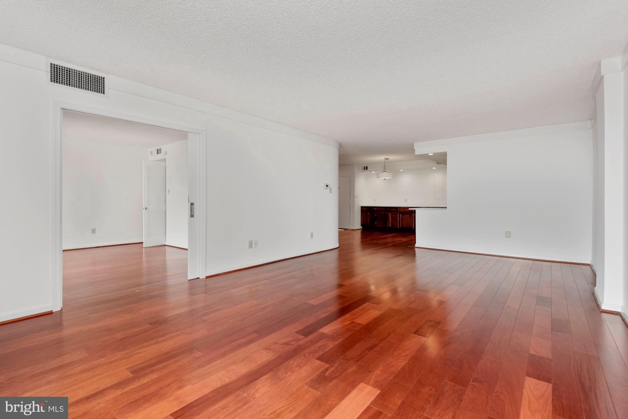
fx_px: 279
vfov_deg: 73.8
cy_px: 210
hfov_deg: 96.7
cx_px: 314
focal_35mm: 16
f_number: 8
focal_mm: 16
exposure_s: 1/40
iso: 200
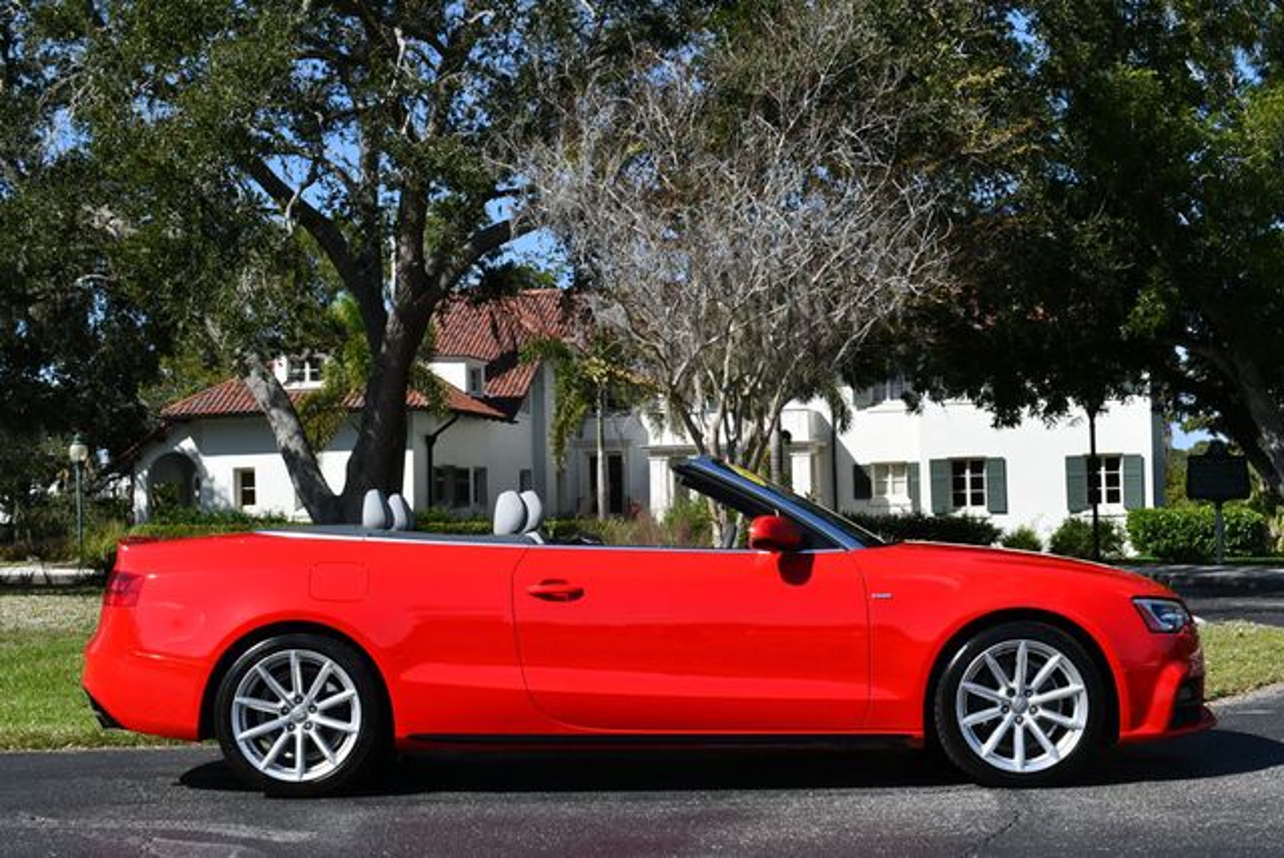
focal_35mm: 52
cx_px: 642
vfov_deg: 26.0
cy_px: 429
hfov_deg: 38.2
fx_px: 1856
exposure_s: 1/320
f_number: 9
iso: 100
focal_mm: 26
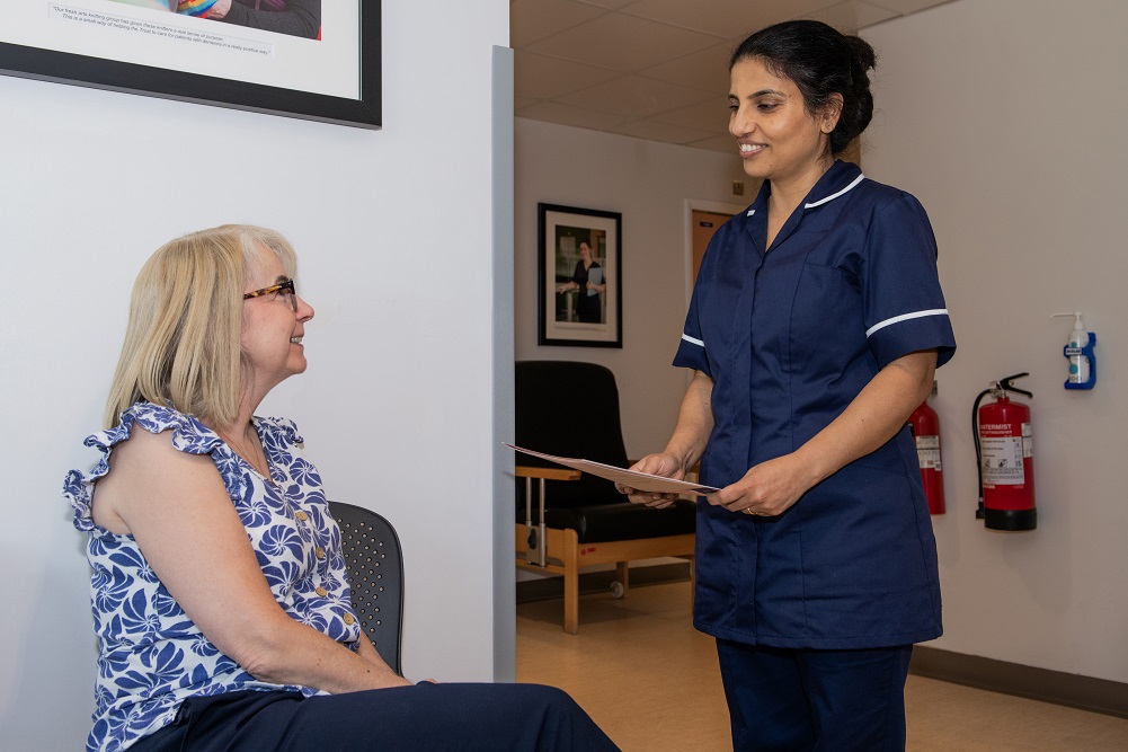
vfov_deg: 41.1
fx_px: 1002
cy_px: 376
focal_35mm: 32
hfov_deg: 58.7
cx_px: 564
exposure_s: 1/80
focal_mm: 32
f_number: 5.6
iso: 800
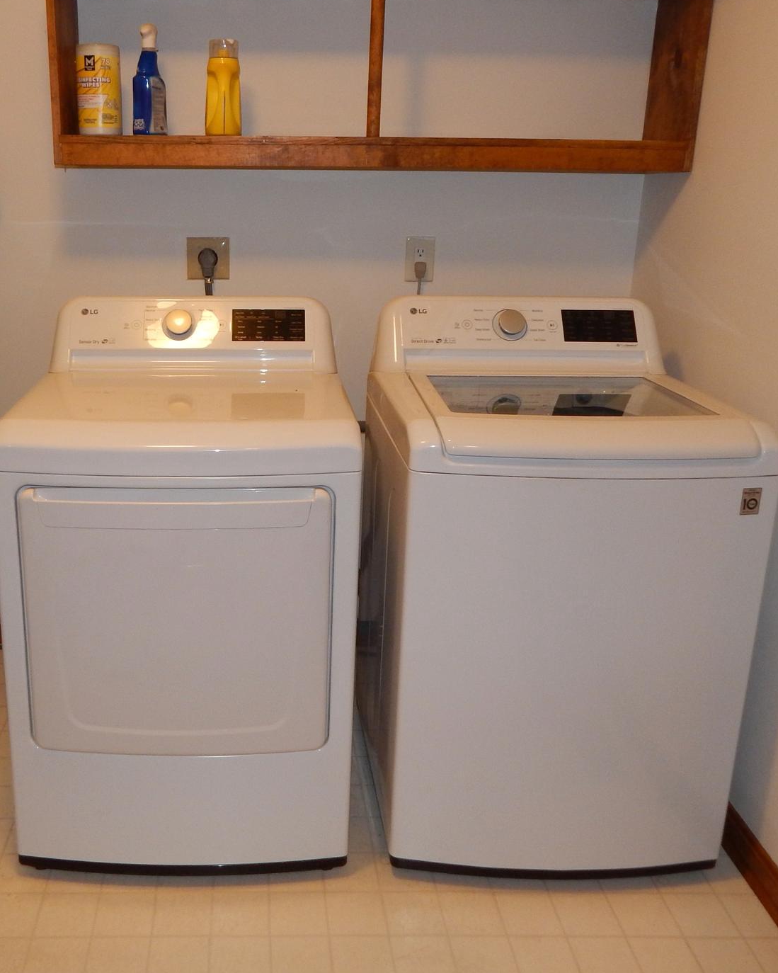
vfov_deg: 55.5
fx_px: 921
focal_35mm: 32
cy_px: 431
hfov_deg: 45.0
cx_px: 248
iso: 200
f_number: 3
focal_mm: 4
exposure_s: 1/30
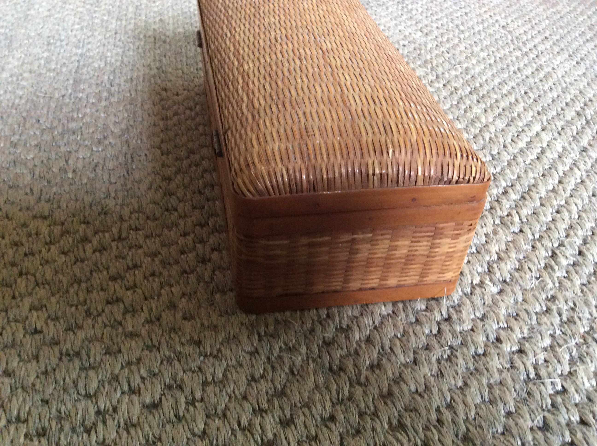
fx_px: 551
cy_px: 223
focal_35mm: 32
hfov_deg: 56.9
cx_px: 298
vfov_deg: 44.1
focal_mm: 3.3
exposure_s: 1/20
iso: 320
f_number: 2.4
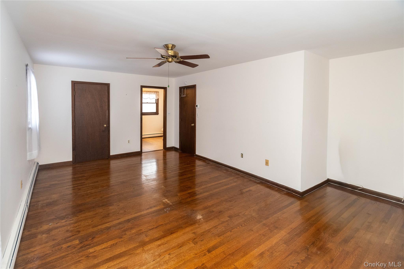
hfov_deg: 100.4
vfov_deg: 77.3
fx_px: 168
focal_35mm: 15
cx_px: 202
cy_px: 134
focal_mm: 10
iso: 1800
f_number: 5.6
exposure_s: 1/60
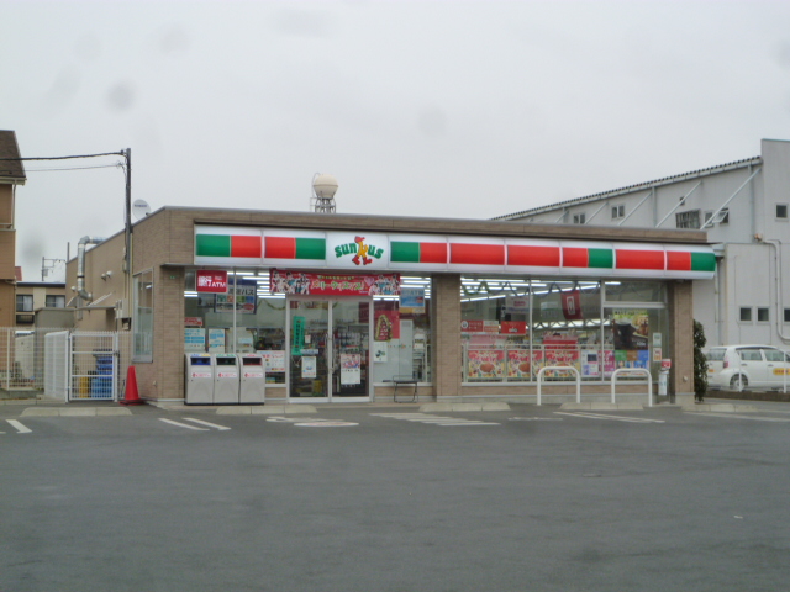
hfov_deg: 33.8
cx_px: 395
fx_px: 1301
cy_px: 296
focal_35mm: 57
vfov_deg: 25.7
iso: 125
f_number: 4.4
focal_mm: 10.1
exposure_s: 1/80
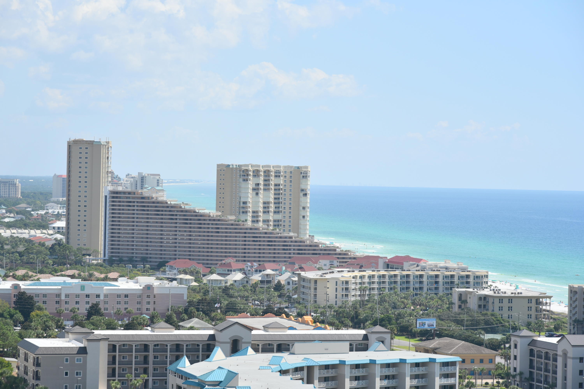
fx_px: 1947
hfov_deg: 17.1
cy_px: 194
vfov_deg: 11.4
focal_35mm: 120
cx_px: 292
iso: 200
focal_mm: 120
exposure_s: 1/1000
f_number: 8
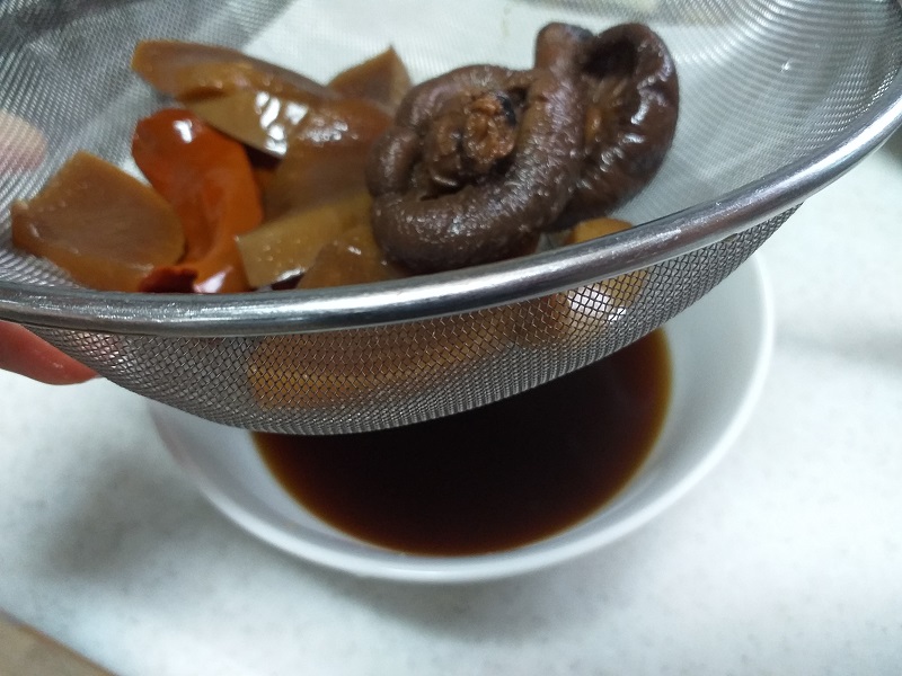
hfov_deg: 67.3
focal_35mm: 26
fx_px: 677
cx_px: 451
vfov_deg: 53.1
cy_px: 338
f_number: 1.9
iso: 200
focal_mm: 3.6
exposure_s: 1/24
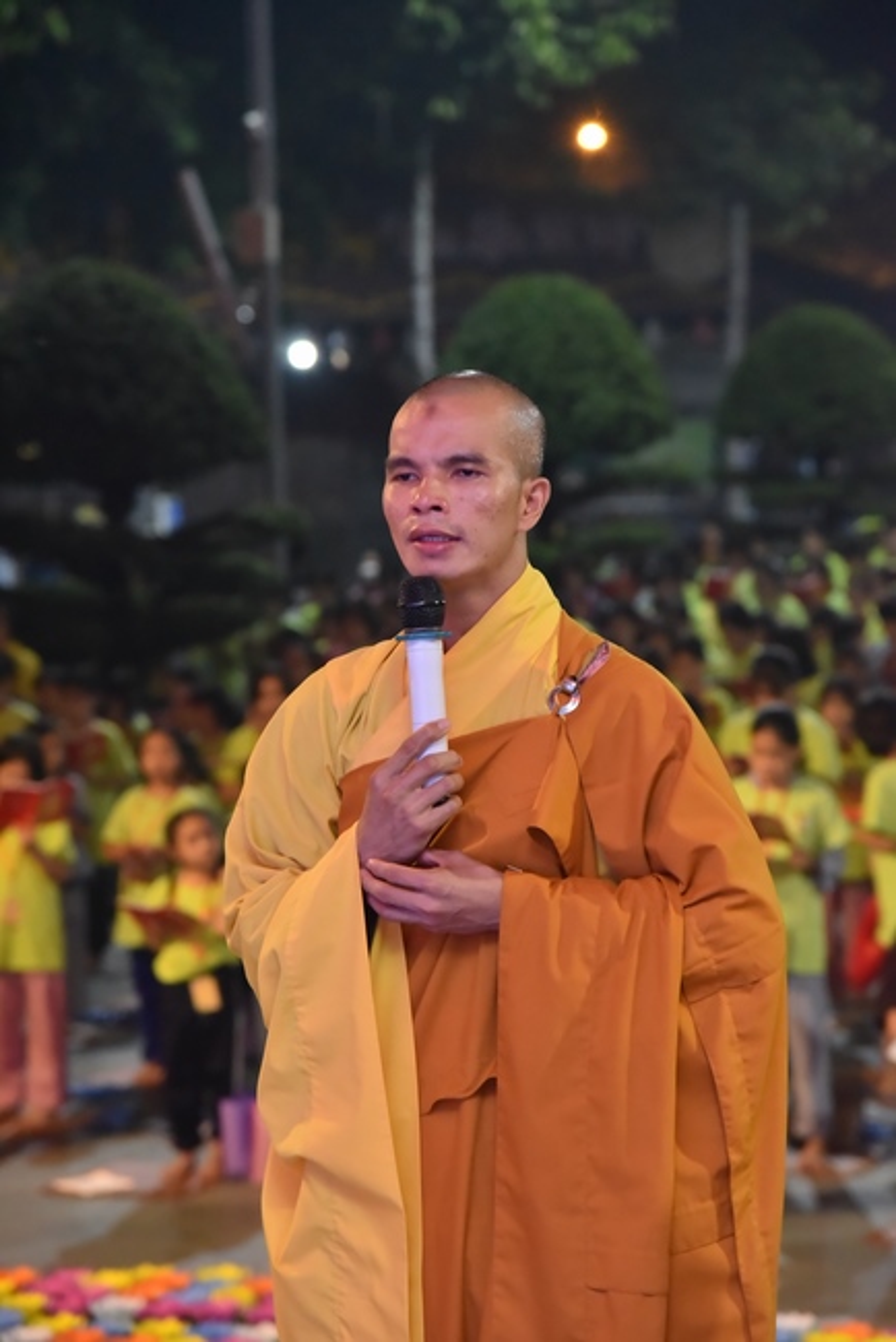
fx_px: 4475
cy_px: 671
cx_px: 448
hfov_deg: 11.4
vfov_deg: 17.1
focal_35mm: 120
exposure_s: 1/125
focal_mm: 120
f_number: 5
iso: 5000
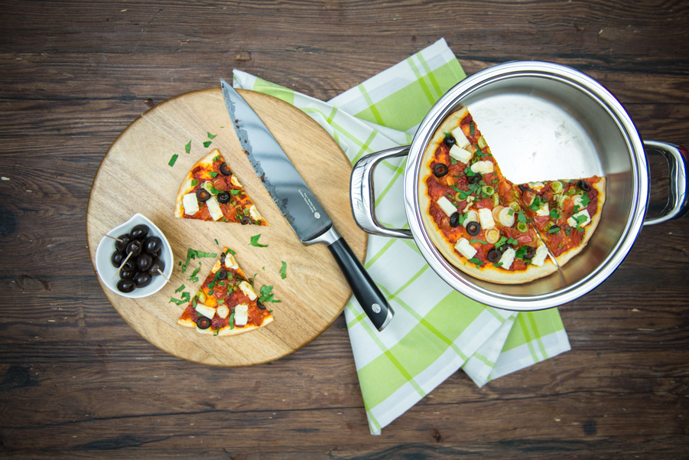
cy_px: 230
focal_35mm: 29
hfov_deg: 63.7
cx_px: 344
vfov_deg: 45.0
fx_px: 555
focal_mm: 29
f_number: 2.8
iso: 100
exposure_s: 1/30
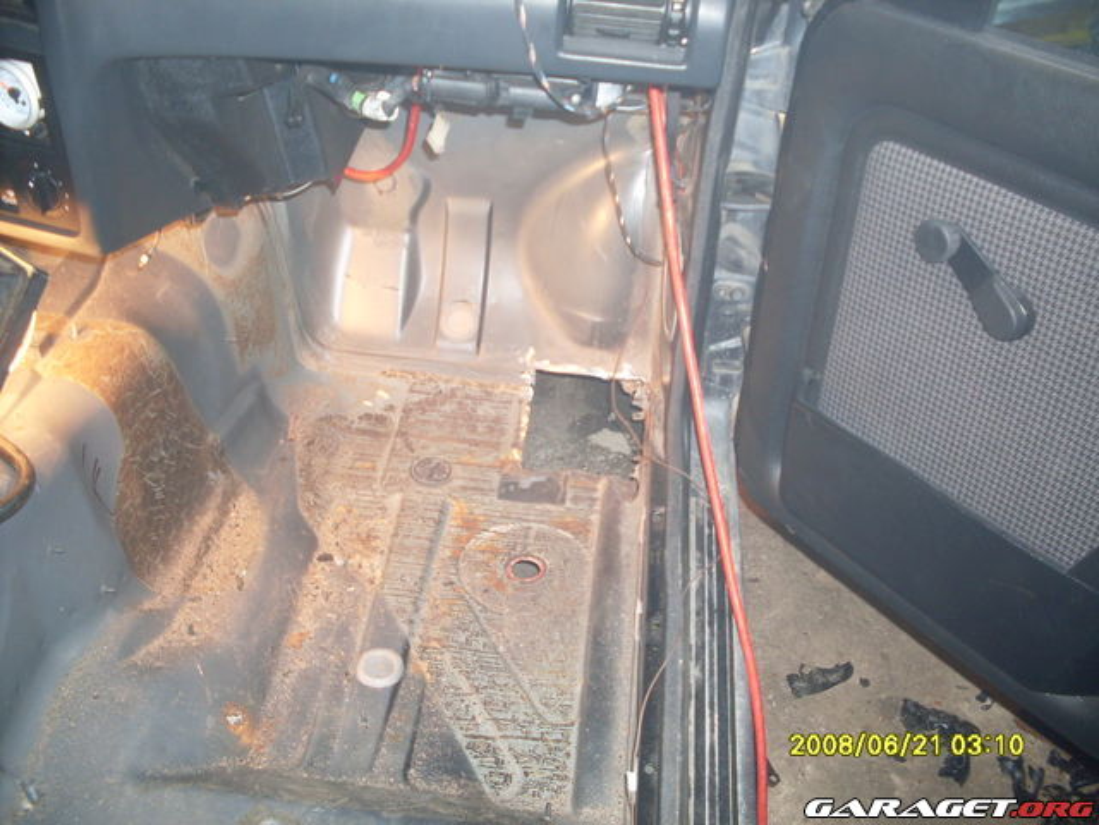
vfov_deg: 37.7
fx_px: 1206
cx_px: 550
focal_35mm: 38
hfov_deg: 49.0
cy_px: 412
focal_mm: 6.3
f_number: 2.8
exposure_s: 1/45
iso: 120
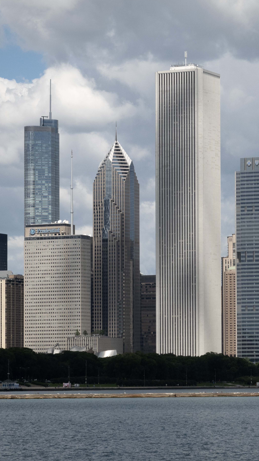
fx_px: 2100
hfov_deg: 7.0
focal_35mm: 172
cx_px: 242
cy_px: 230
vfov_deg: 12.5
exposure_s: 1/1250
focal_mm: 39.61
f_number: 7.1
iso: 400
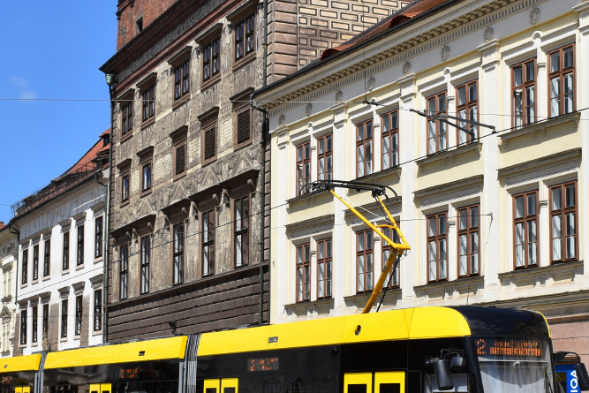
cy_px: 310
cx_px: 321
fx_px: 1244
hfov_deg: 26.6
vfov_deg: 17.8
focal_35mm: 76
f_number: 10
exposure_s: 1/400
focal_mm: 26
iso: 200
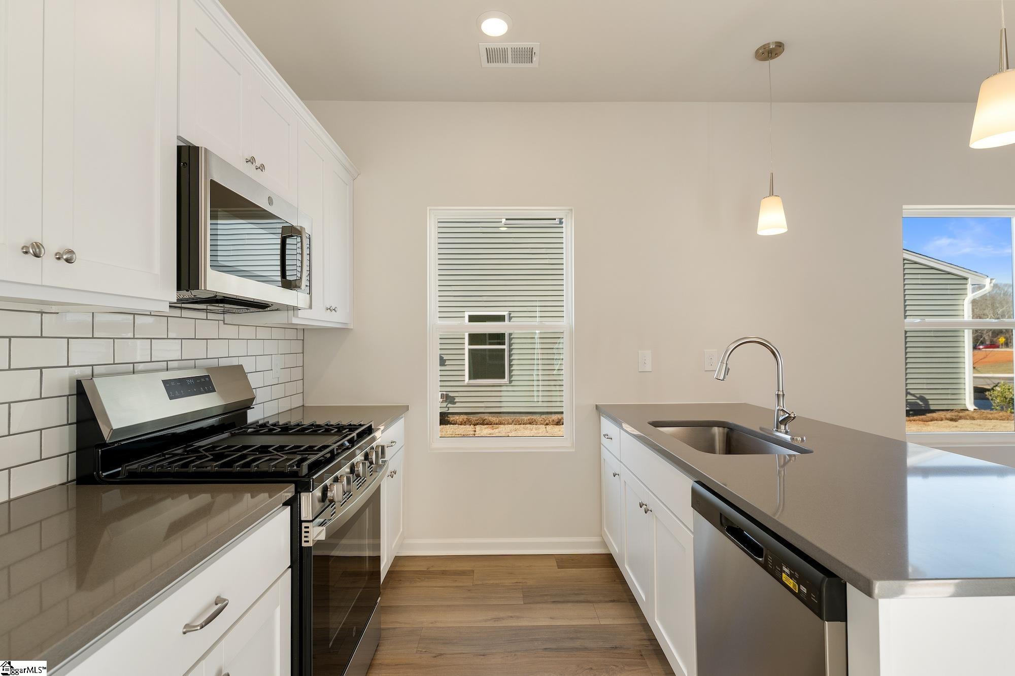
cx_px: 508
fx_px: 474
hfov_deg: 94.0
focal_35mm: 17
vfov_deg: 71.1
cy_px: 338
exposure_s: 1/25
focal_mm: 16.8
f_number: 6.3
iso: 400
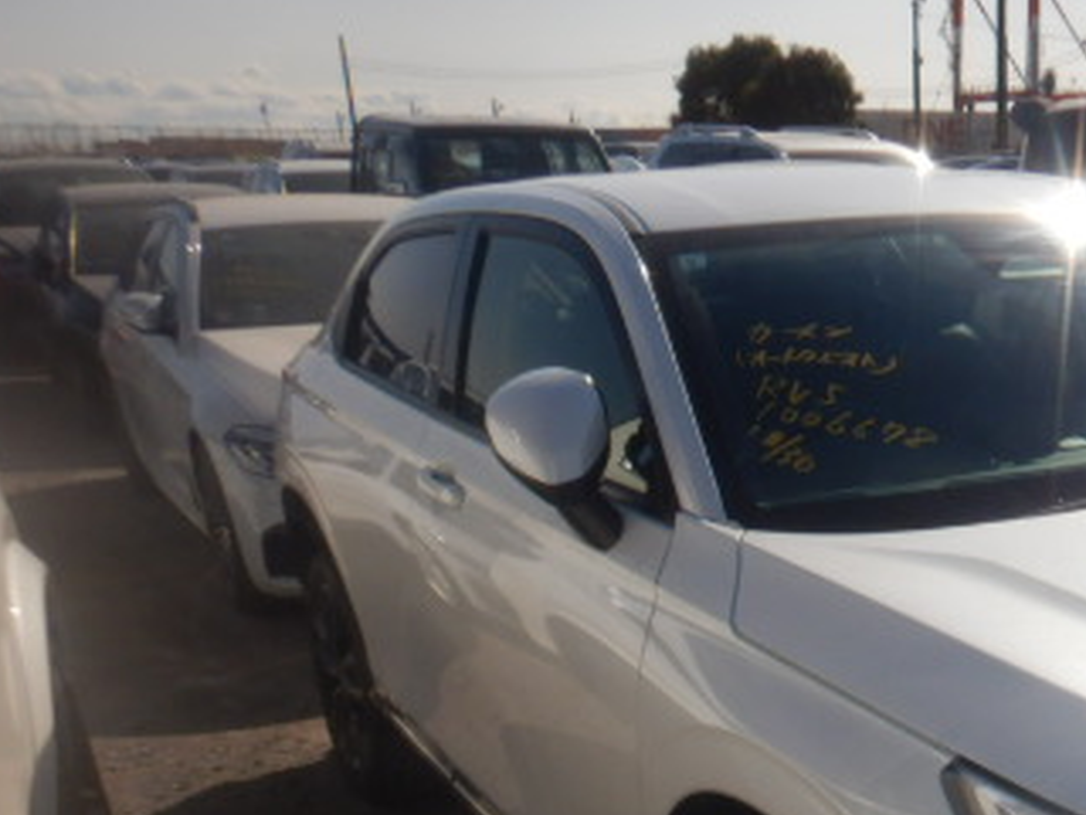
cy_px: 774
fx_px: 1506
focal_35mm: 48
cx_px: 1042
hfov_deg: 36.4
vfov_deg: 28.7
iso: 125
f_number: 2.8
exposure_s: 1/1000
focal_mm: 4.3
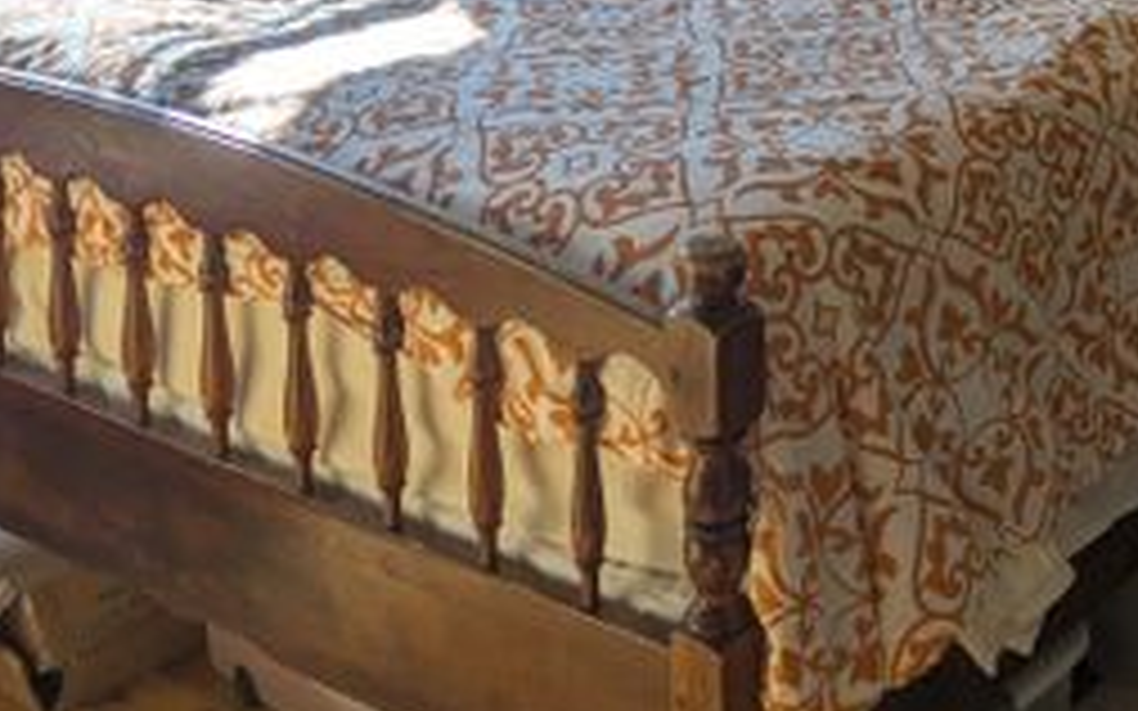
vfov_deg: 17.7
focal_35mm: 68
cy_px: -266
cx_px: 1160
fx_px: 2108
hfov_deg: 28.2
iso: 39
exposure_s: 1/520
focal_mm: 4.38
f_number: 1.73
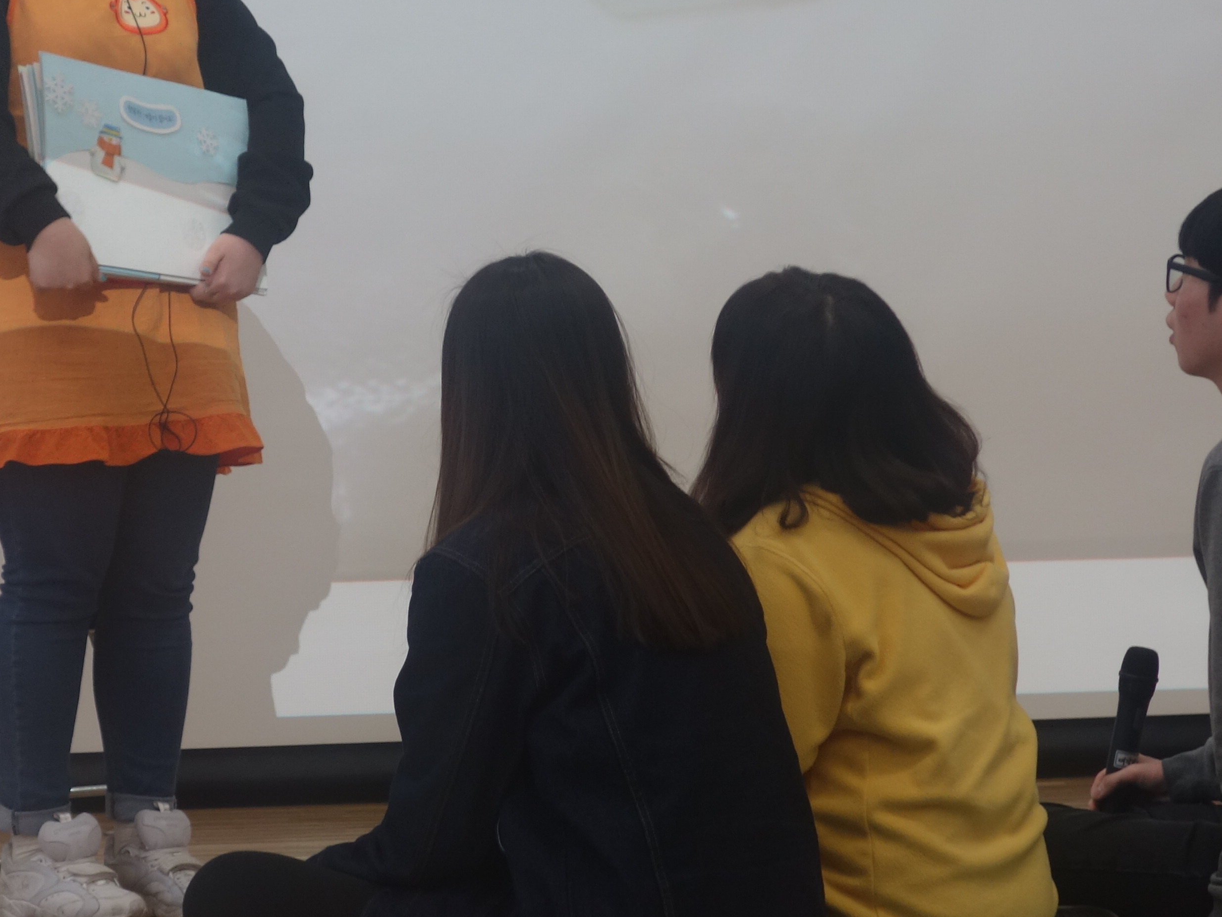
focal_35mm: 128
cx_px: 507
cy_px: 344
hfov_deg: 15.4
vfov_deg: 11.6
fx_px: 4519
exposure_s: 1/80
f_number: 3.5
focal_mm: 22.25
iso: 320
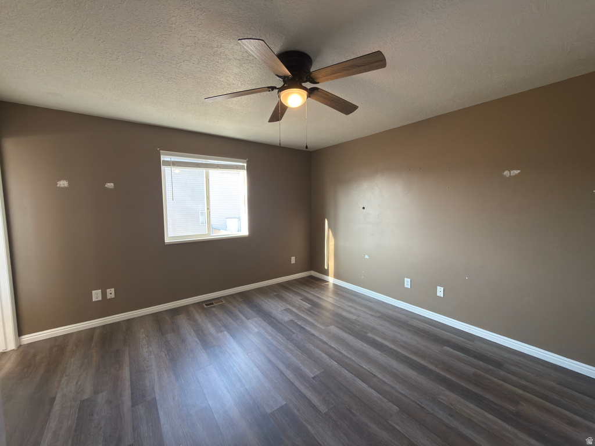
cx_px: 298
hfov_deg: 102.1
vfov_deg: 85.7
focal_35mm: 14
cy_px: 223
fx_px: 241
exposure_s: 1/40
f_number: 2.2
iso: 80
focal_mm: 2.22
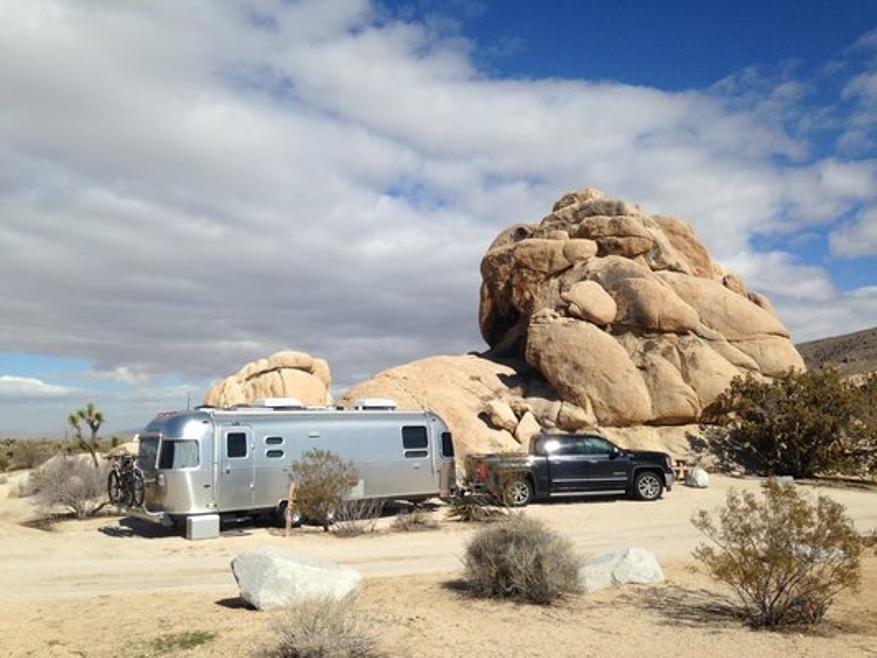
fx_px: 836
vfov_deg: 43.0
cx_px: 438
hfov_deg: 55.3
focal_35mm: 33
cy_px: 329
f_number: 2.4
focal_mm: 4.12
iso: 50
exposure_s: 1/3195
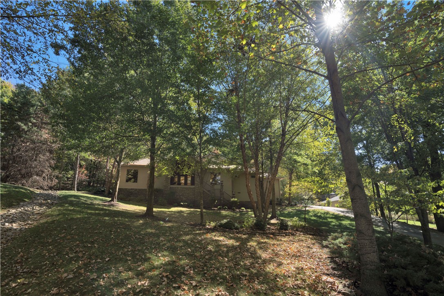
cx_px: 222
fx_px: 197
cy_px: 148
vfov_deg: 73.7
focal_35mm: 16
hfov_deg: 96.7
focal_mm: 16
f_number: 8
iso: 100
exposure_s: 1/80
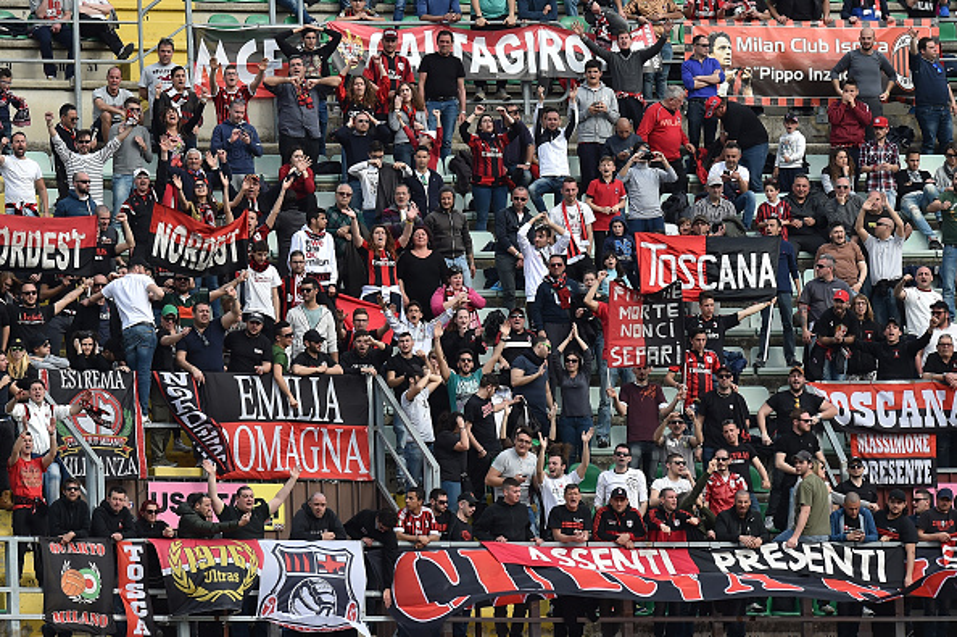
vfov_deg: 3.4
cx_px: 478
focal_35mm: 400
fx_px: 10624
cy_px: 318
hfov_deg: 5.2
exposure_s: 1/2500
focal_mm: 400
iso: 400
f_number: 4
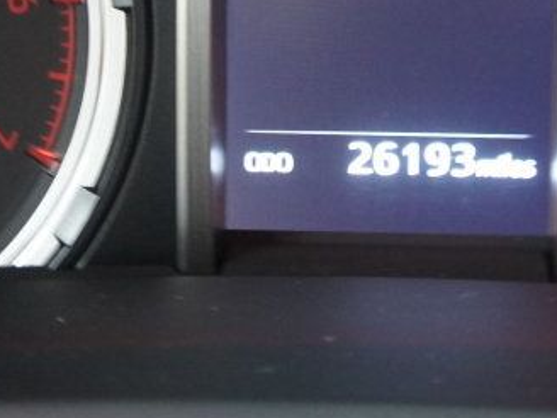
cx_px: 333
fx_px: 1810
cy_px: -26
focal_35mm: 112
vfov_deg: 13.0
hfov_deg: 17.5
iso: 1600
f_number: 4
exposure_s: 1/8
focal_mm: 25
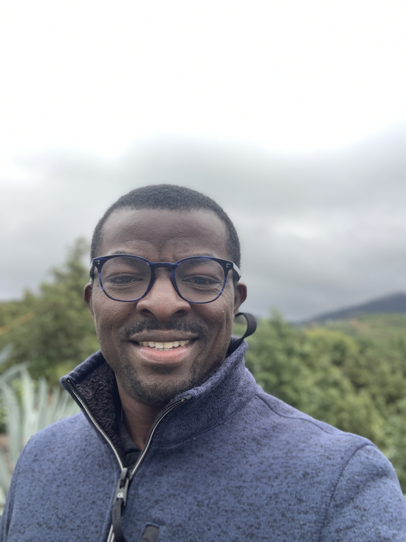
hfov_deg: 44.2
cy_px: 271
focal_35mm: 32
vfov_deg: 56.8
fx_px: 500
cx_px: 203
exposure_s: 1/121
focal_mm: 2.87
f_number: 2.2
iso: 32
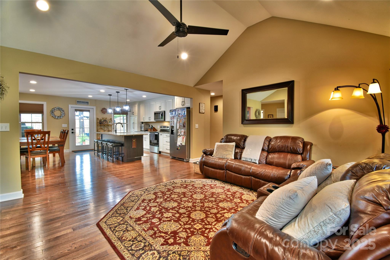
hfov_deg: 100.4
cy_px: 130
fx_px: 162
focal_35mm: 15
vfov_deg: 77.3
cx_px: 195
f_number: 10
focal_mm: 10
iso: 100
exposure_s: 1
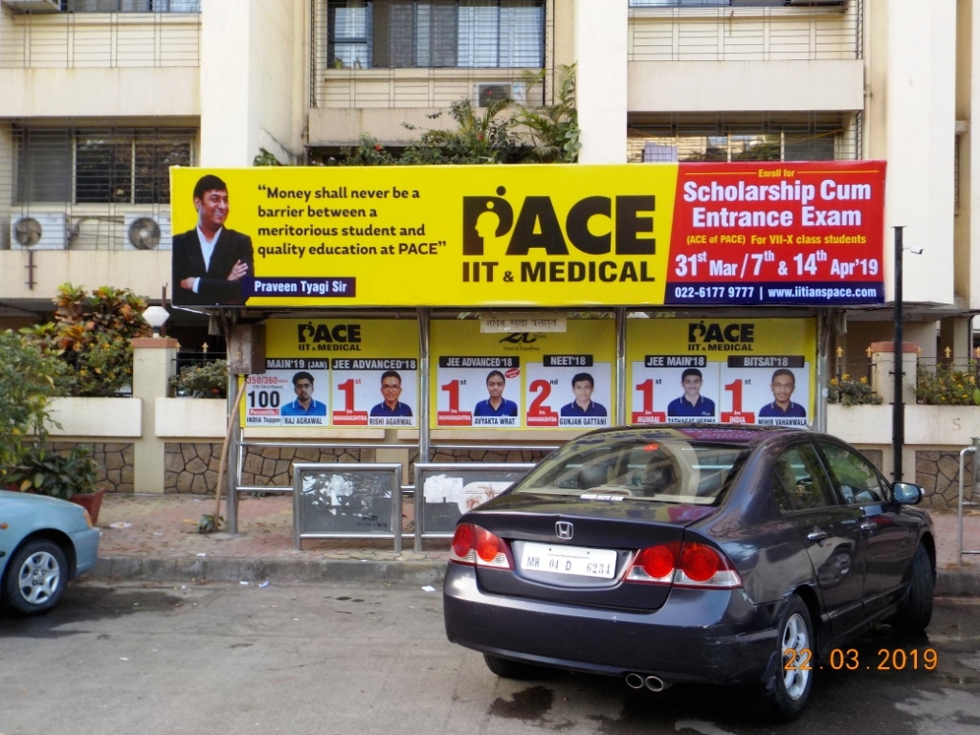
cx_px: 490
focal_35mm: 38
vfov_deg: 37.7
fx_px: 1076
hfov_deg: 49.0
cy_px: 368
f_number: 3.7
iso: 125
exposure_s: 1/100
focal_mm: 5.2
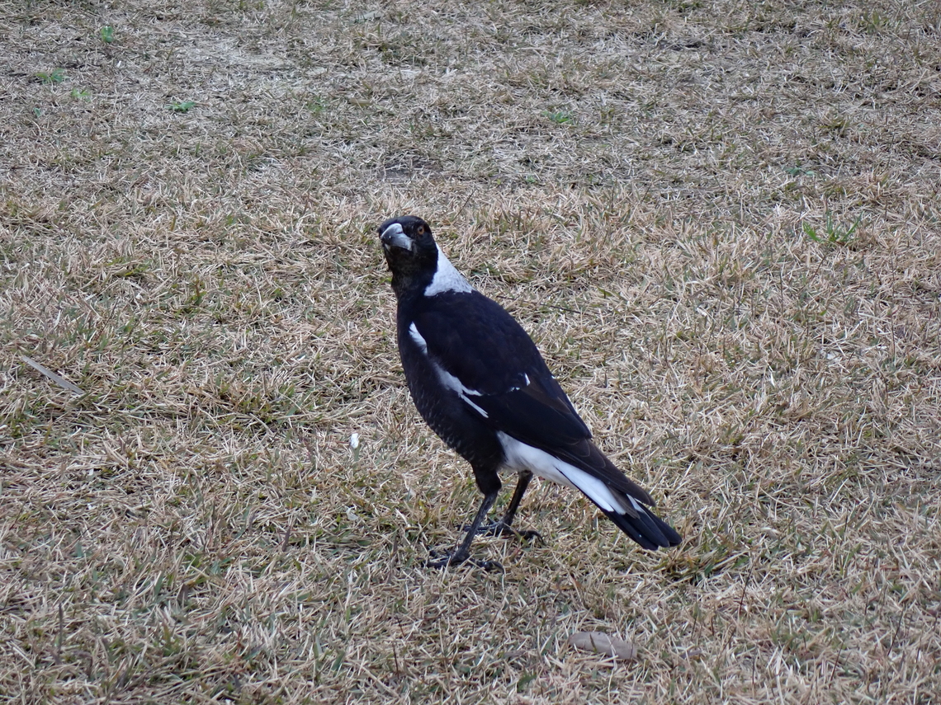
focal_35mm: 100
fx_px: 2718
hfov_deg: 19.6
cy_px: 352
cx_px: 470
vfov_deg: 14.8
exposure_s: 1/250
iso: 320
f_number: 4.9
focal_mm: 18
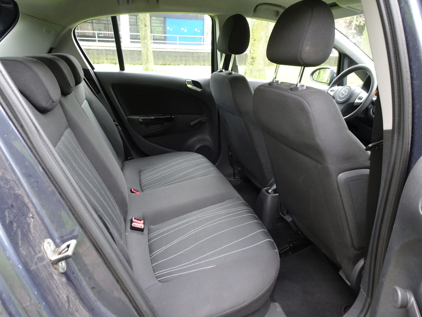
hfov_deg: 71.6
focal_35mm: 24
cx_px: 211
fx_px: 293
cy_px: 158
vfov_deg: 56.8
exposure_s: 1/30
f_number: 3.5
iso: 400
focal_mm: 4.1
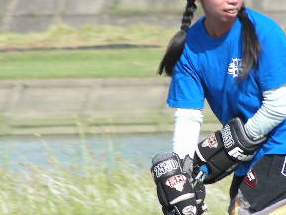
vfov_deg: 1.8
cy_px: 148
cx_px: 190
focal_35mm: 842
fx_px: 6960
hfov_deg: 2.4
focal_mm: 63.3
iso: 50
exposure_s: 1/243
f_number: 4
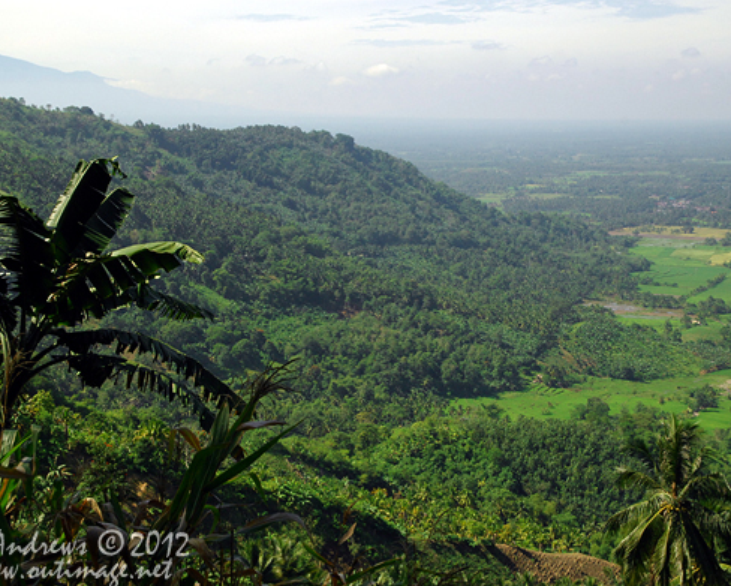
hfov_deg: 35.0
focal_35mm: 54
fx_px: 1160
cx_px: 358
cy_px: 294
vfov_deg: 28.3
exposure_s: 1/500
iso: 400
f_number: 9.5
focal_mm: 31
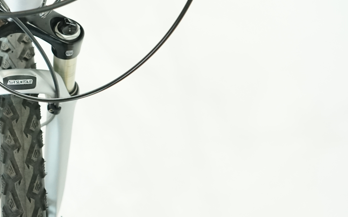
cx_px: 17
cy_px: 39
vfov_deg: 18.2
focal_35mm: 71
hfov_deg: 27.6
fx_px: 673
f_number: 4.5
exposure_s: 1/200
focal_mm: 28
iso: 2000
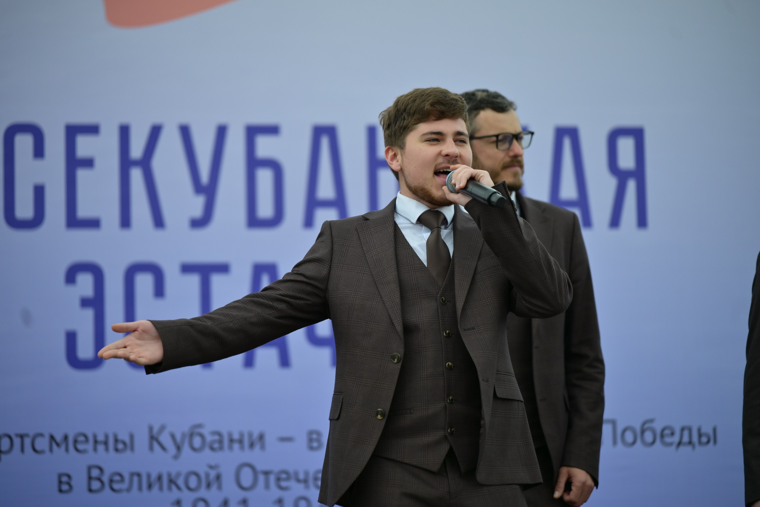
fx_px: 3167
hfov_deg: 13.7
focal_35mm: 150
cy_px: 254
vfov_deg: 9.1
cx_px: 380
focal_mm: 150
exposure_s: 1/2500
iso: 250
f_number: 2.8
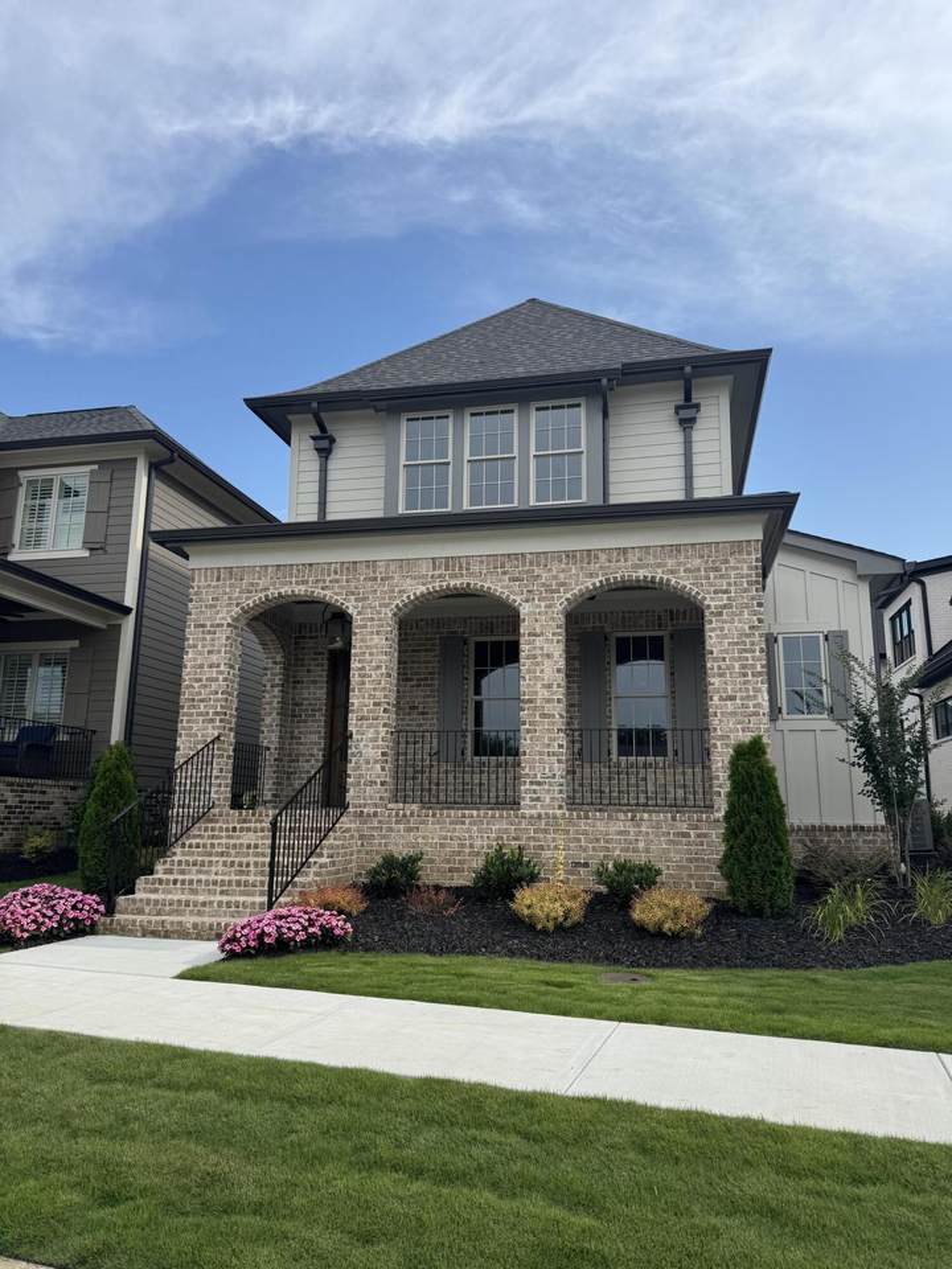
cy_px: 634
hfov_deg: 56.8
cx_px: 476
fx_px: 880
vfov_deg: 71.6
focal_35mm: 24
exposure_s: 1/3597
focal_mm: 6.76
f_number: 1.78
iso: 80
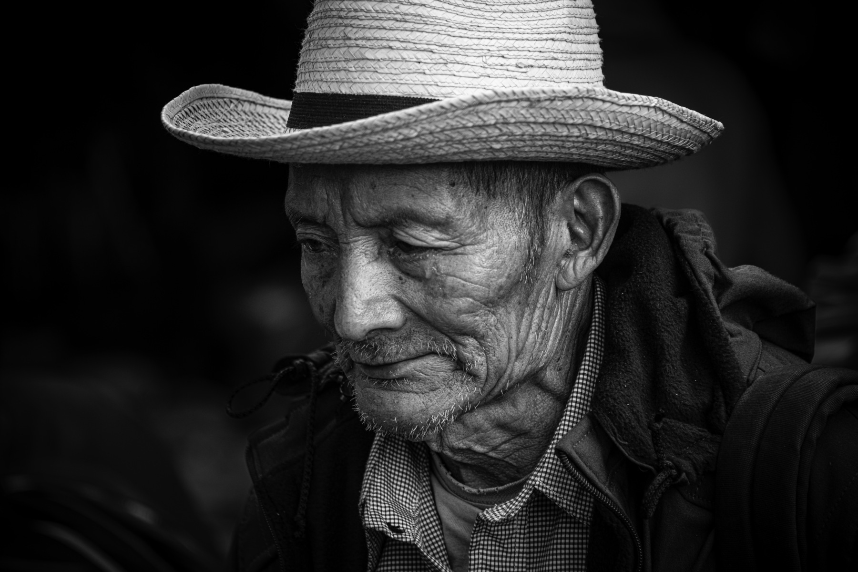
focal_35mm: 210
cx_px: 429
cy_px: 286
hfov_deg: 9.8
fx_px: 5005
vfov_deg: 6.5
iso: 640
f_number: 5.6
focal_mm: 210
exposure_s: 1/250
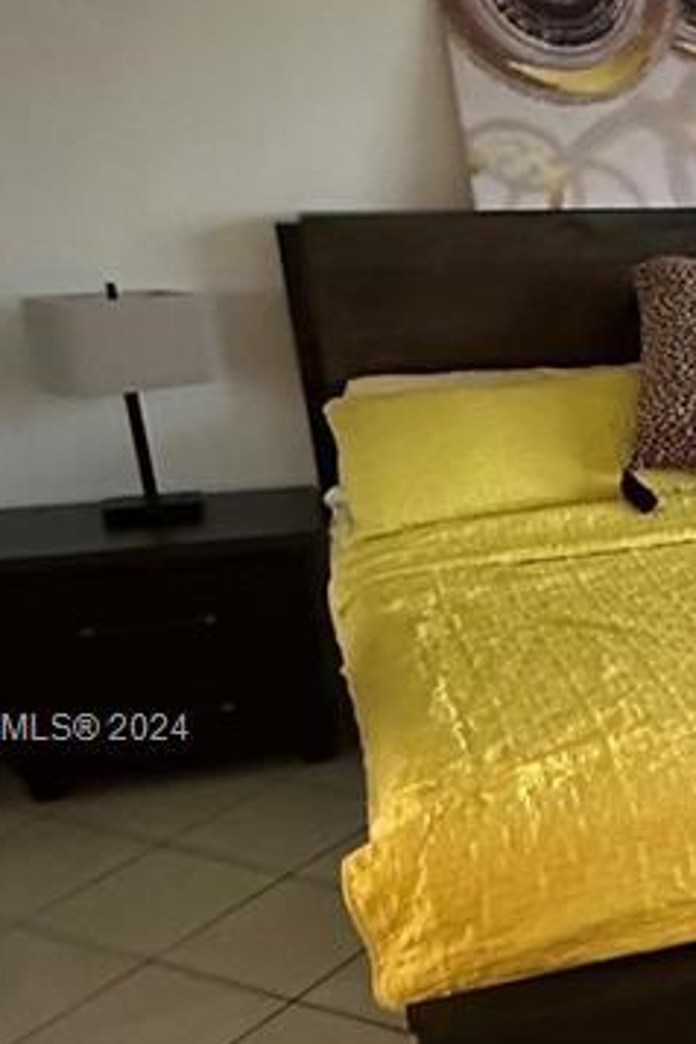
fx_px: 1421
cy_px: 731
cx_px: 971
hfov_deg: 23.4
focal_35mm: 49
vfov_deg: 39.6
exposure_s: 1/53
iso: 1250
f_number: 2.2
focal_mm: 2.22
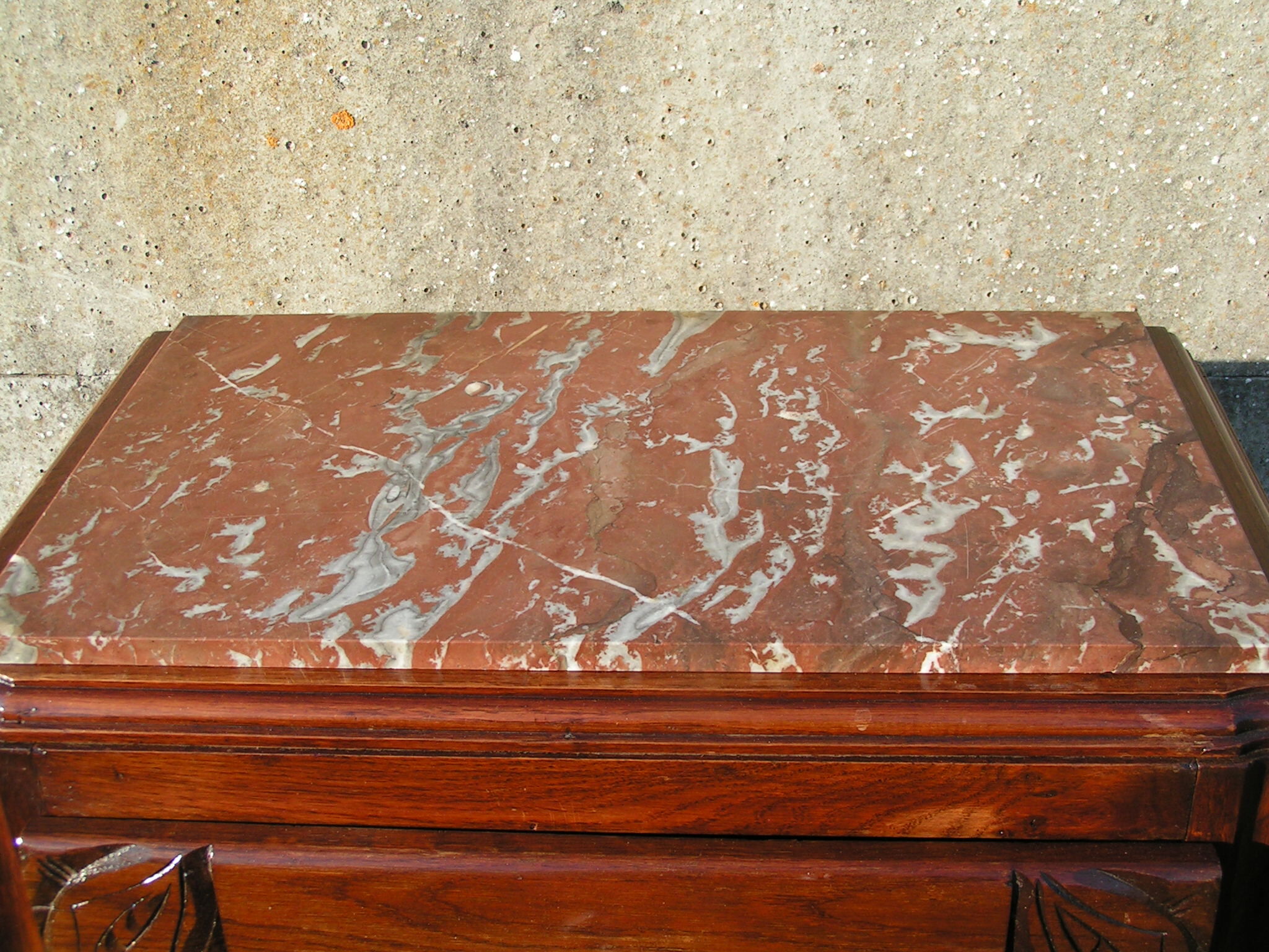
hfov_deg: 42.1
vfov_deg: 32.2
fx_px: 1650
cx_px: 634
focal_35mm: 45
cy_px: 476
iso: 50
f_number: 5
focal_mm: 6.9
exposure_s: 1/125
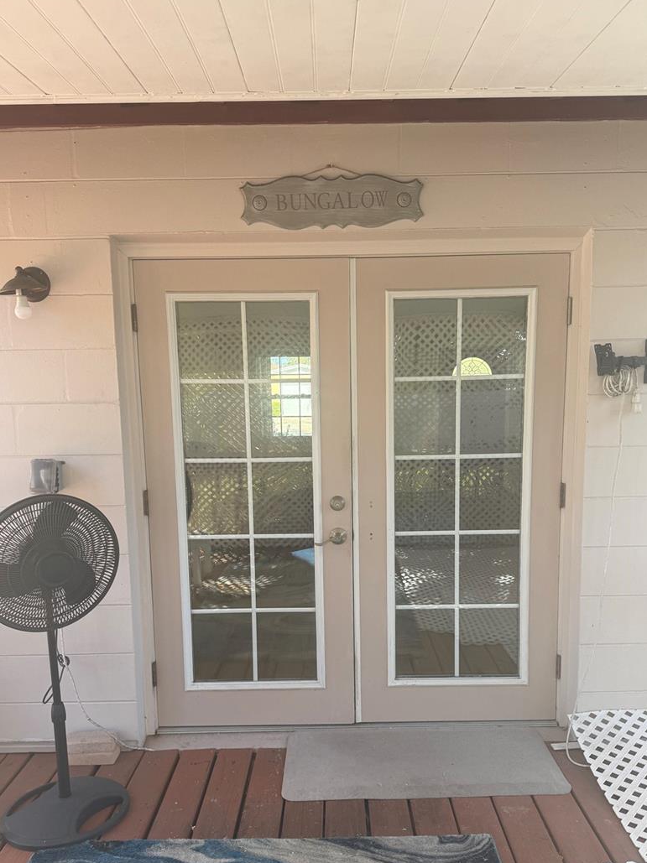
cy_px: 496
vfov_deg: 63.1
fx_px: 698
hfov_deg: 49.7
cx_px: 337
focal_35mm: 28
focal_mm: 6.76
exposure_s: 1/391
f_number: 1.78
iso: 100
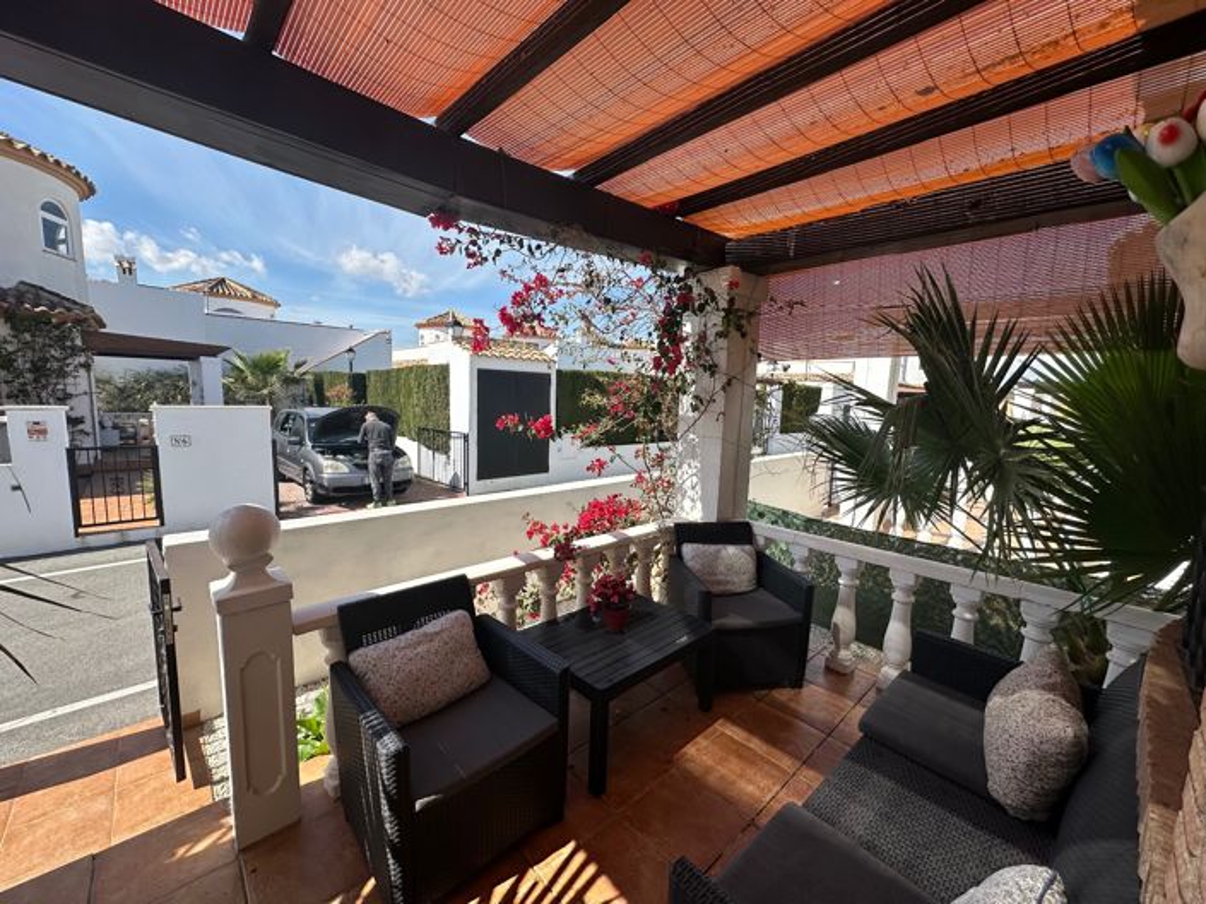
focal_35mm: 14
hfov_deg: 102.1
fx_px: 488
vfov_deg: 85.6
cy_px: 452
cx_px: 603
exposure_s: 1/1795
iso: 50
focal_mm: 2.22
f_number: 2.2
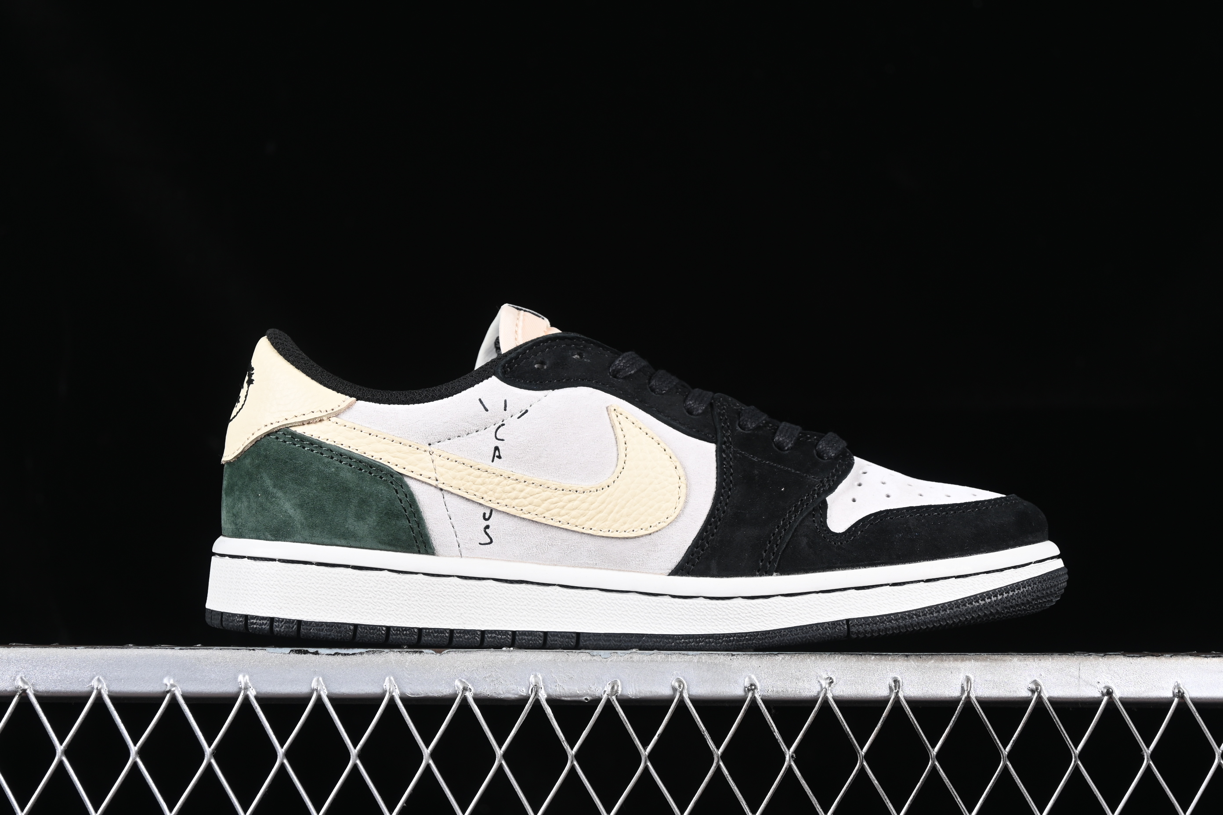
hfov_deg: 27.0
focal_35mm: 75
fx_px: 2548
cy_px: 408
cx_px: 612
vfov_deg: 18.2
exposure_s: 1/80
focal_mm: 50
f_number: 6.3
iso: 160
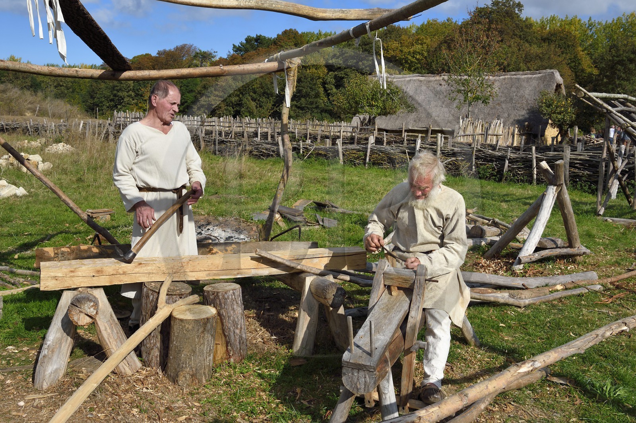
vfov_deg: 36.8
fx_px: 635
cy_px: 212
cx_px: 318
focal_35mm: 36
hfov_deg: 53.2
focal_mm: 36
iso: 200
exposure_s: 1/320
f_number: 11
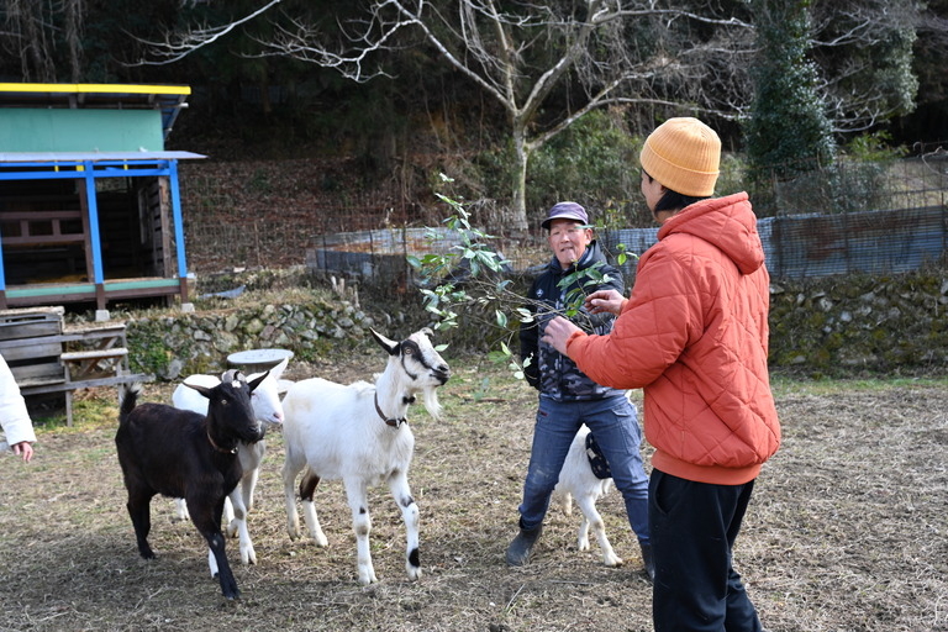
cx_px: 474
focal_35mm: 35
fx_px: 922
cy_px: 316
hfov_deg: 54.4
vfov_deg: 37.9
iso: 200
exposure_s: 1/250
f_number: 5.6
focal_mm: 35
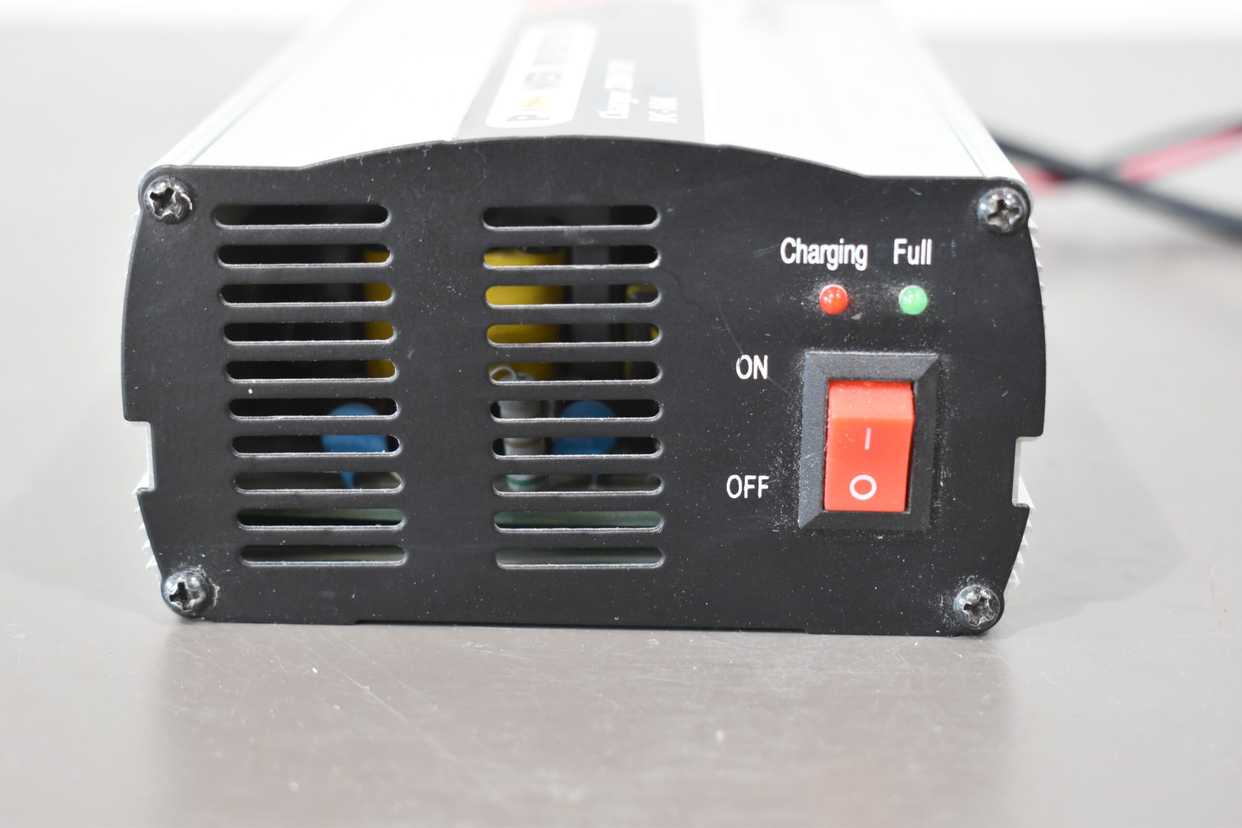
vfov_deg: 21.6
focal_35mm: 63
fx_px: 2173
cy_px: 414
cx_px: 621
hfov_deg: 31.9
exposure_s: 1/60
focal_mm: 42
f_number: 5
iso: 1100
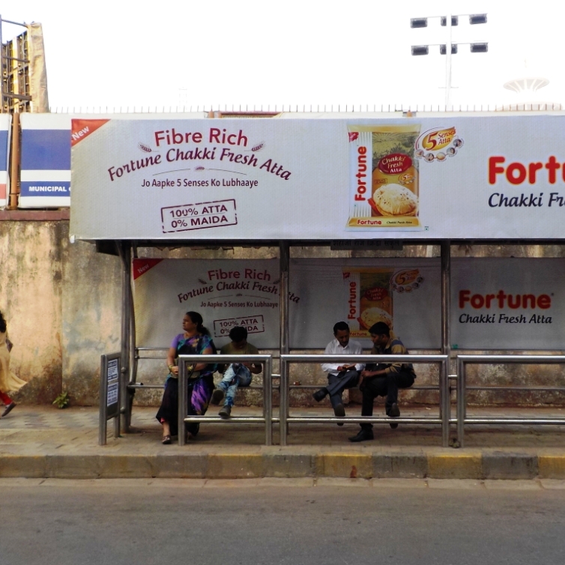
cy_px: 278
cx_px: 342
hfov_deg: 45.8
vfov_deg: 46.0
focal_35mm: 36
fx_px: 665
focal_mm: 4.1
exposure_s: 1/250
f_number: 3.3
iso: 125
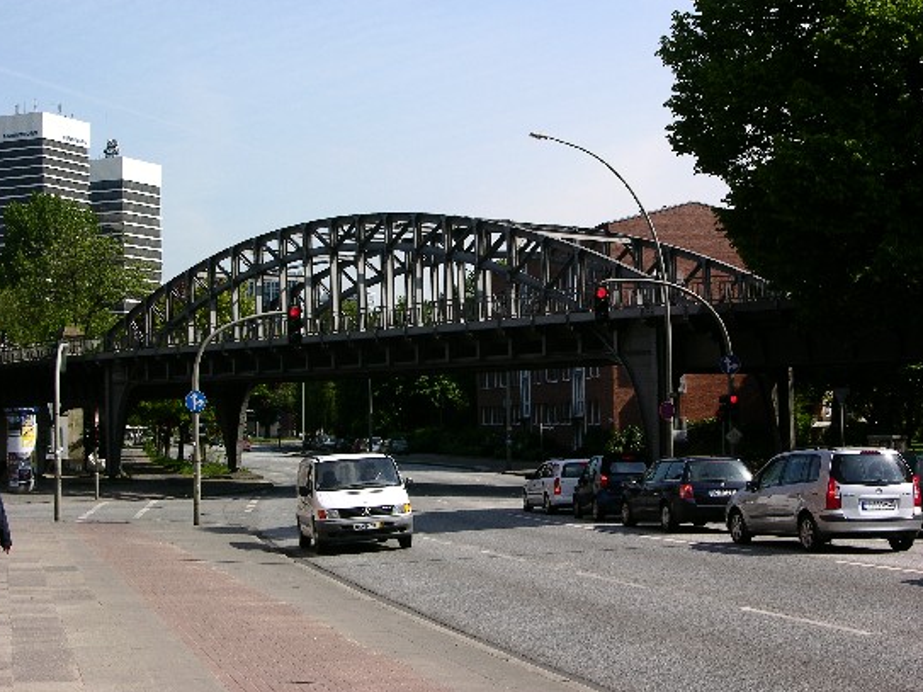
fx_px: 1786
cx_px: 448
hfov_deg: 29.0
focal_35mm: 67
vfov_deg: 21.9
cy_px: 335
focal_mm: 15.7
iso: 50
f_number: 7.2
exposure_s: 1/180
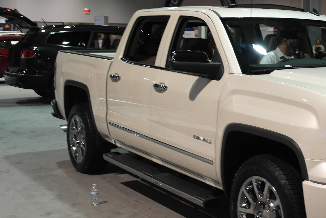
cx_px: 317
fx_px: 543
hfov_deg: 31.2
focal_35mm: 60
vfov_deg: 22.6
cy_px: 84
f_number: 3.5
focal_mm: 20
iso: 400
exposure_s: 1/25
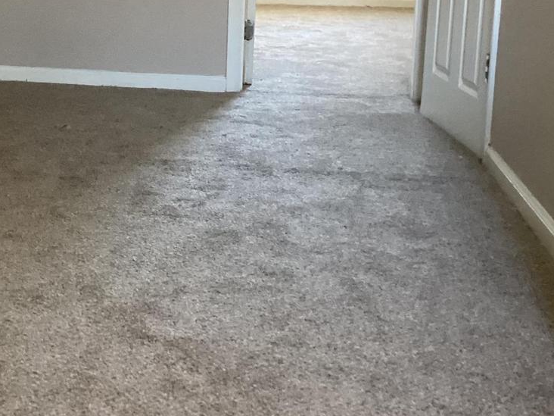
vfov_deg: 23.5
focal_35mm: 61
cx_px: 70
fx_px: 976
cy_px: 63
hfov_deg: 30.5
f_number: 2.4
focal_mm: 3.3
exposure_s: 1/33
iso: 320
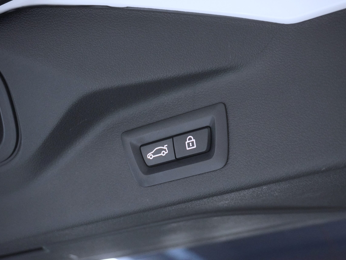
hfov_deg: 36.8
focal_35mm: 52
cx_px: 189
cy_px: 130
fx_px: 520
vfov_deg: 28.0
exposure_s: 1/60
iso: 6400
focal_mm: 32
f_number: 5
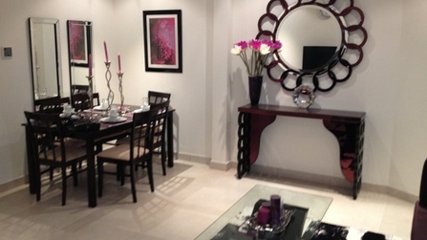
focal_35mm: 39
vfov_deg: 30.4
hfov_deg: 51.6
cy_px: 112
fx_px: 441
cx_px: 214
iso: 160
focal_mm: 4.28
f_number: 2.4
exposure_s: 1/20
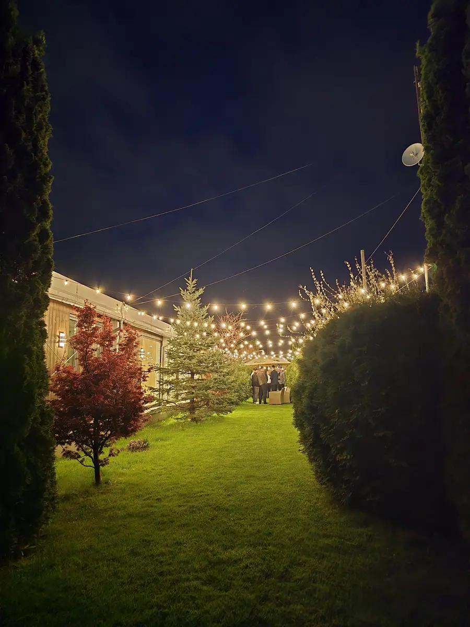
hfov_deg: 58.9
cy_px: 314
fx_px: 416
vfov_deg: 73.9
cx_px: 235
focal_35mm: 23
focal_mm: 6.3
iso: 2500
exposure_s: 1/25
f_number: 1.7
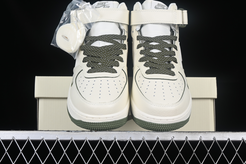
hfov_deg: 27.0
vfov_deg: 18.2
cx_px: 123
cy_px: 82
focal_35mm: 75
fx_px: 512
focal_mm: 50
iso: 160
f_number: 8
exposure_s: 1/100
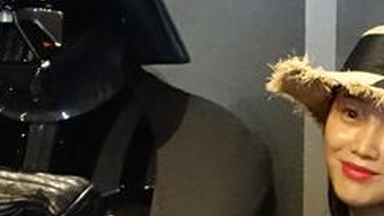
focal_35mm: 378
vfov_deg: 3.2
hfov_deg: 5.7
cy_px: 339
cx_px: 74
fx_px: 3847
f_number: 2.8
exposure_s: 1/80
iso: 2500
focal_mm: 18.1
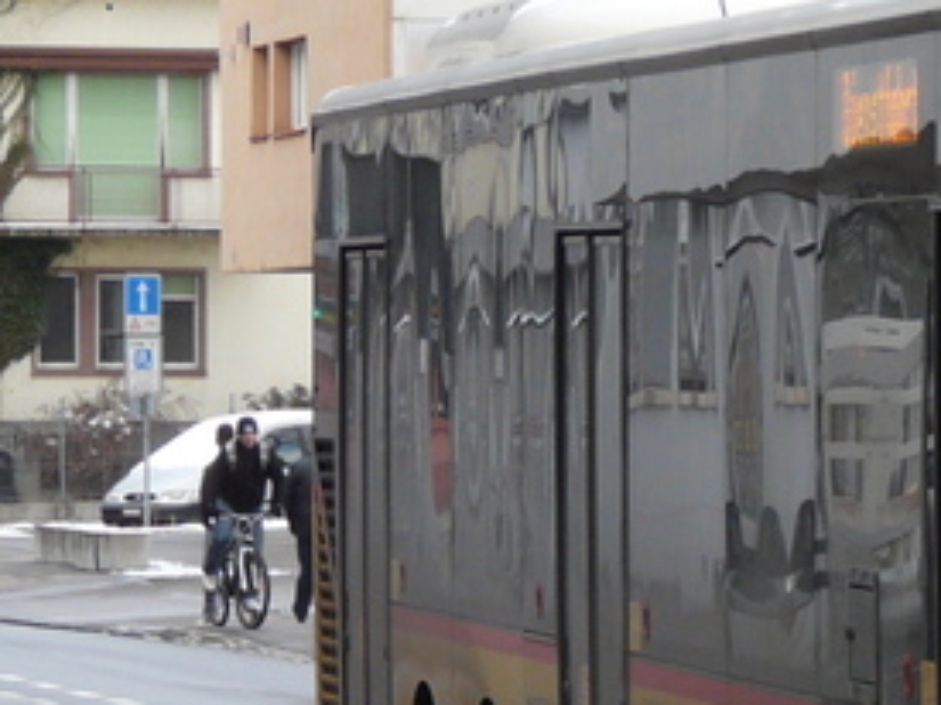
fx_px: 11548
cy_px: 671
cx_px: 1591
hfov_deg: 4.6
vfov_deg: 3.5
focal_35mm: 425
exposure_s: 1/125
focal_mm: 19.2
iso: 100
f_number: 4
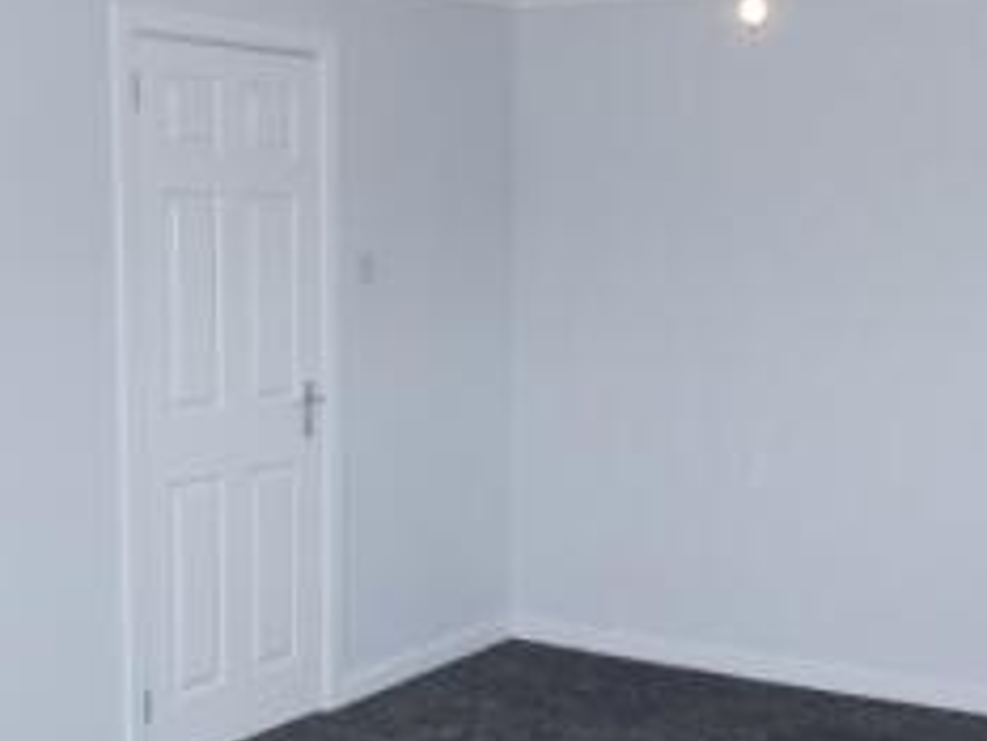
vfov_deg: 26.5
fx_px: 1569
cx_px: 477
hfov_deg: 34.9
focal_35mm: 55
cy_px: 430
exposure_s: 1/100
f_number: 3.4
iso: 80
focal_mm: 4
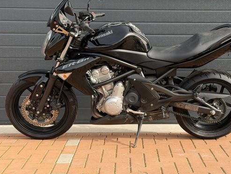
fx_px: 414
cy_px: 65
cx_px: 142
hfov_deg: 31.1
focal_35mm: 62
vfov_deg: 23.6
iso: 80
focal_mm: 6.76
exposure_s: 1/1149
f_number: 1.78
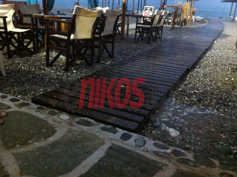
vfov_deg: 40.6
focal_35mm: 35
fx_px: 239
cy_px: 88
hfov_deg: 52.7
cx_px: 118
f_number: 2.8
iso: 1000
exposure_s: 1/15
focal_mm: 3.85
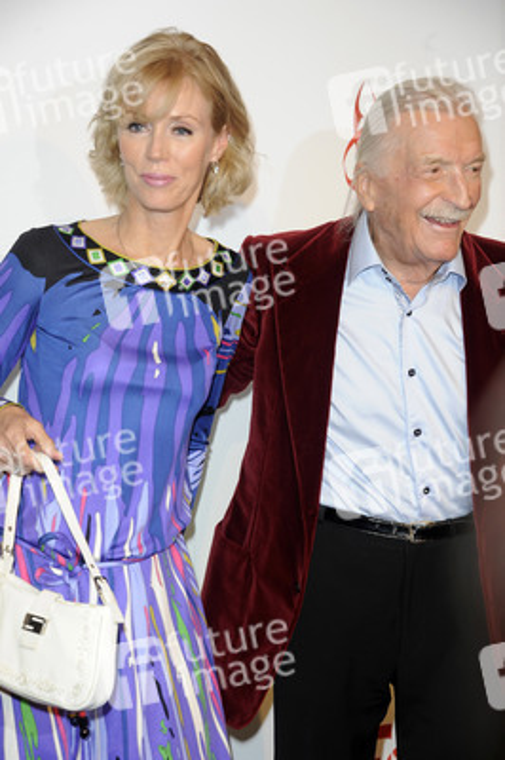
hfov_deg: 14.8
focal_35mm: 92
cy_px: 380
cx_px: 252
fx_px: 1939
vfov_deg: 22.2
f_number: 6.3
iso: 800
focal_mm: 92
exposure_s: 1/160
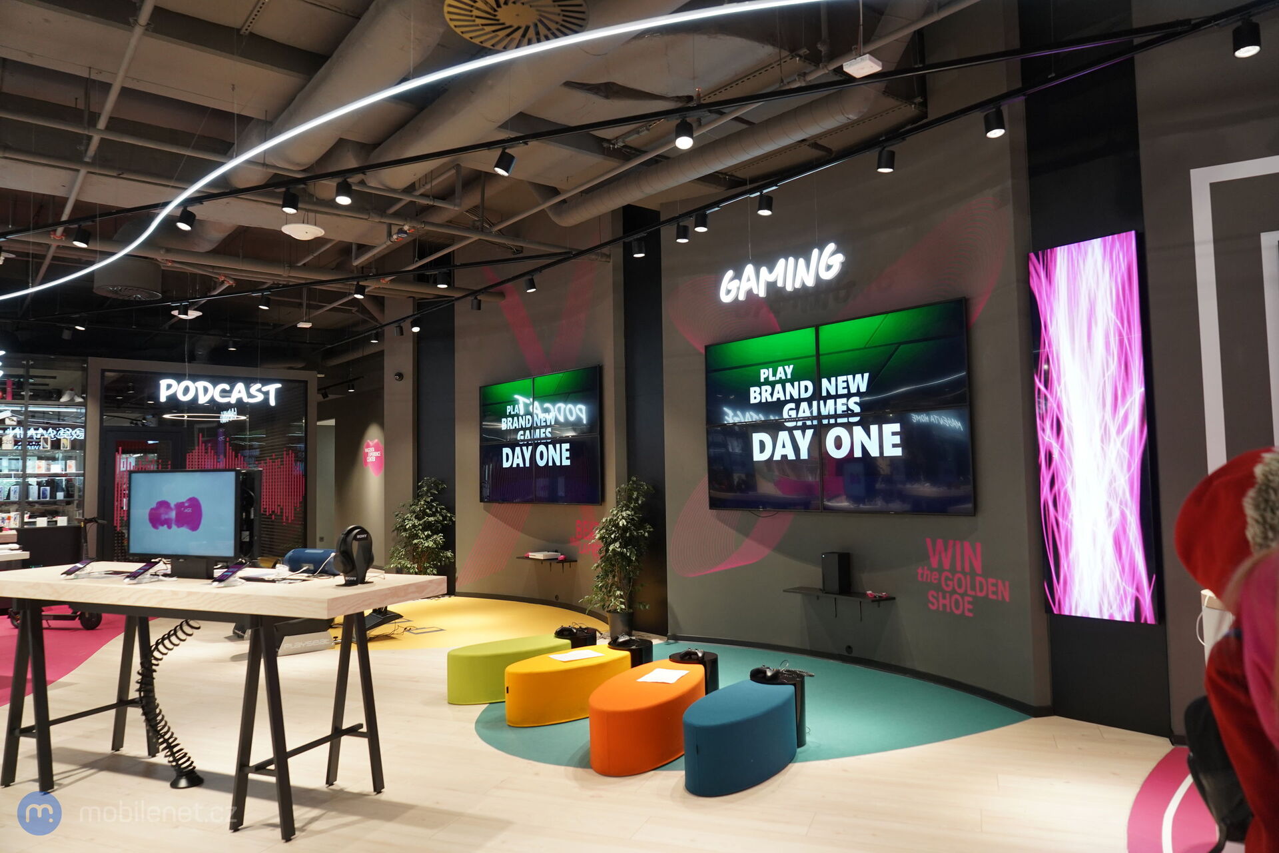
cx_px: 640
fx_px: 853
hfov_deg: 73.7
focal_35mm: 24
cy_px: 426
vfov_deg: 53.1
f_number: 4
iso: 2000
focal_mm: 24
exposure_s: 1/200
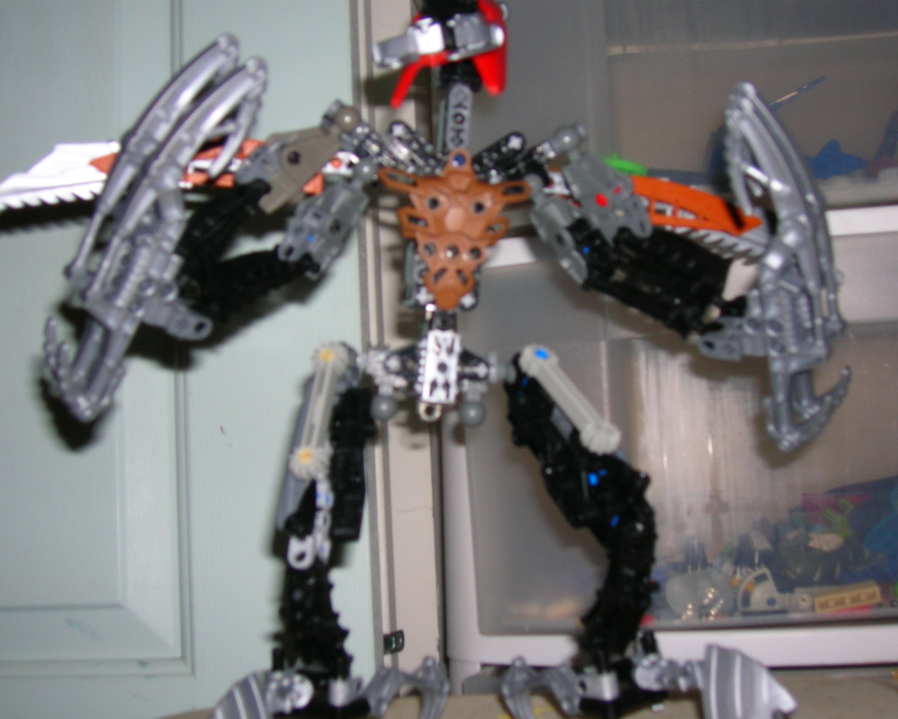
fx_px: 1276
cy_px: 340
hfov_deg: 38.8
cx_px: 461
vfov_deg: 31.4
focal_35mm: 48
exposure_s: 1/60.1
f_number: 3.1
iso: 50
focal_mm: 7
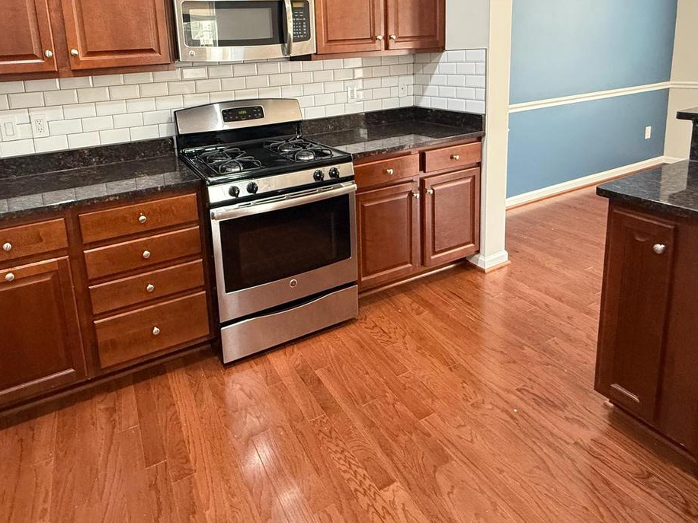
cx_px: 290
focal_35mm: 22
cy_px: 129
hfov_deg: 75.8
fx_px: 444
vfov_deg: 57.9
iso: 500
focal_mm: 2.22
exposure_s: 1/60
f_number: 2.2
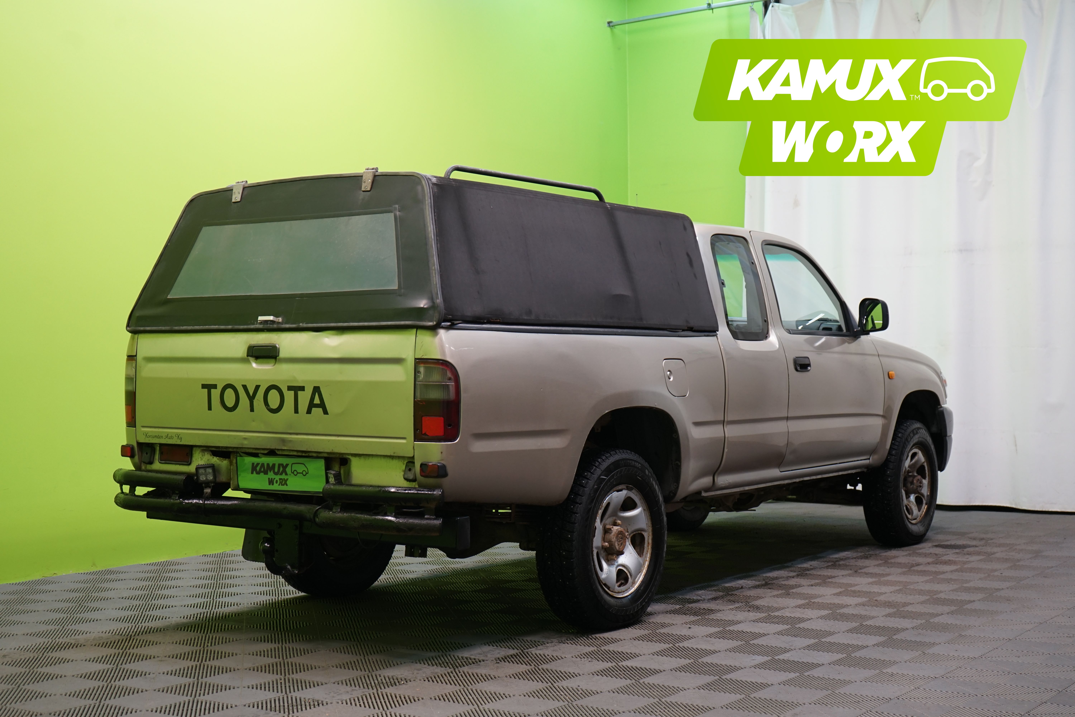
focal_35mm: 48
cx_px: 538
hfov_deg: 41.1
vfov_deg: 28.1
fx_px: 1433
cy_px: 358
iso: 640
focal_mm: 48
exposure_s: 1/50
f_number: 5.6
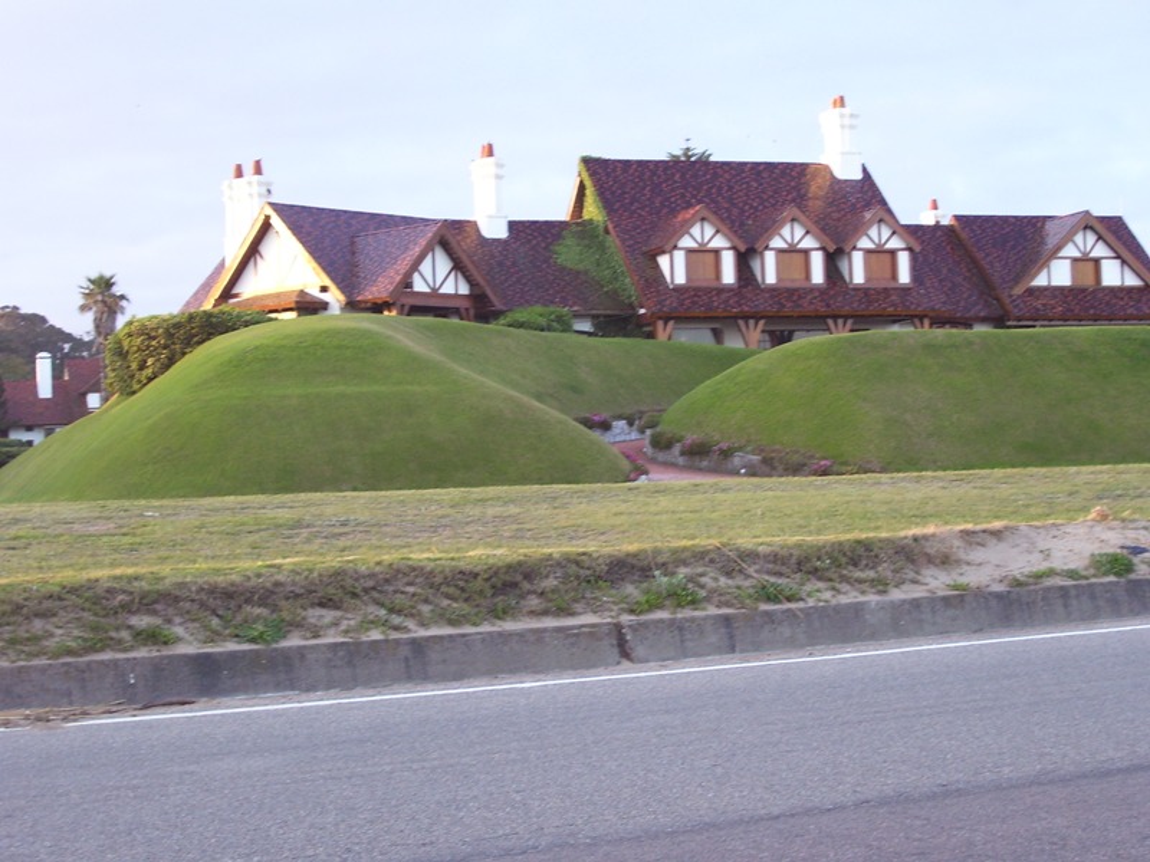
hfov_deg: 29.4
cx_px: 575
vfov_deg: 22.3
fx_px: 2193
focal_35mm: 66
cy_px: 431
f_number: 3.6
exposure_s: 1/60
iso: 100
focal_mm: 10.8
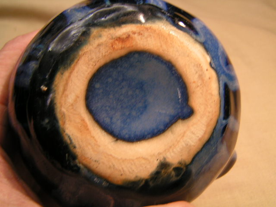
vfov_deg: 37.7
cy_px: 104
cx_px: 138
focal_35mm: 38
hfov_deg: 49.0
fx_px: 303
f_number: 3.2
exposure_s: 1/40
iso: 50
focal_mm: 5.8
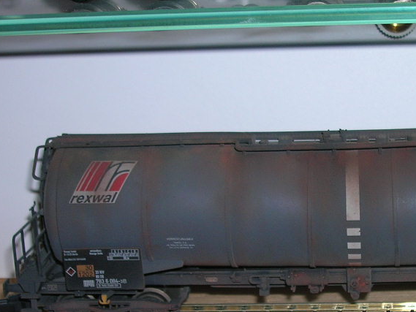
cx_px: 341
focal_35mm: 90
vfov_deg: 16.4
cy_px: 221
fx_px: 1082
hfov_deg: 21.5
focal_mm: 8.4
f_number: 3.3
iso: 50
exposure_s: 1/60.1
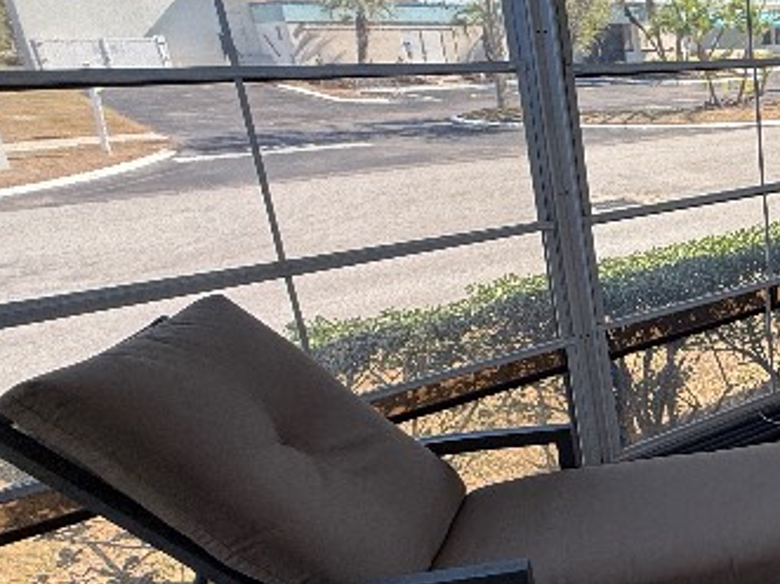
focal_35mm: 36
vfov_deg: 39.6
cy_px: 272
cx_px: 933
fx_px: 811
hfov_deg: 38.3
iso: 64
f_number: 2.2
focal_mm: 2.22
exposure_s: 1/99
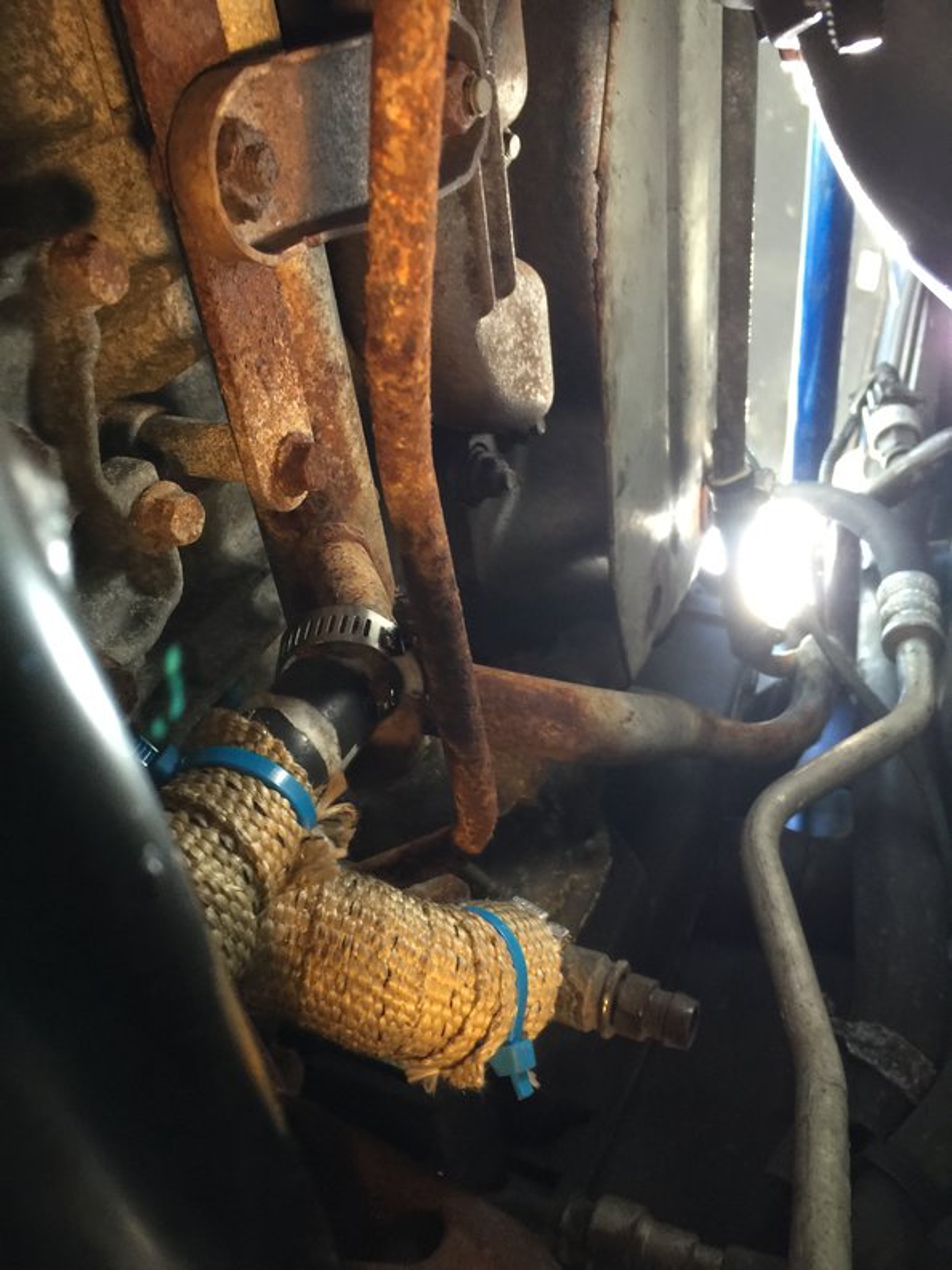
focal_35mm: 29
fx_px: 1063
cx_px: 476
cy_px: 635
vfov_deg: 61.7
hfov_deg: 48.2
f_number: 2.2
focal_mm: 4.15
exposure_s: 1/15
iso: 64
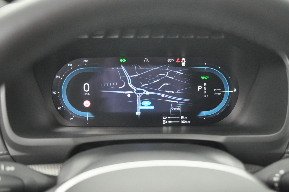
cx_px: 144
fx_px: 289
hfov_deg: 53.2
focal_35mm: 36
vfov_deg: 36.8
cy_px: 96
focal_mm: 24
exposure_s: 1/30
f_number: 2.8
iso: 2000
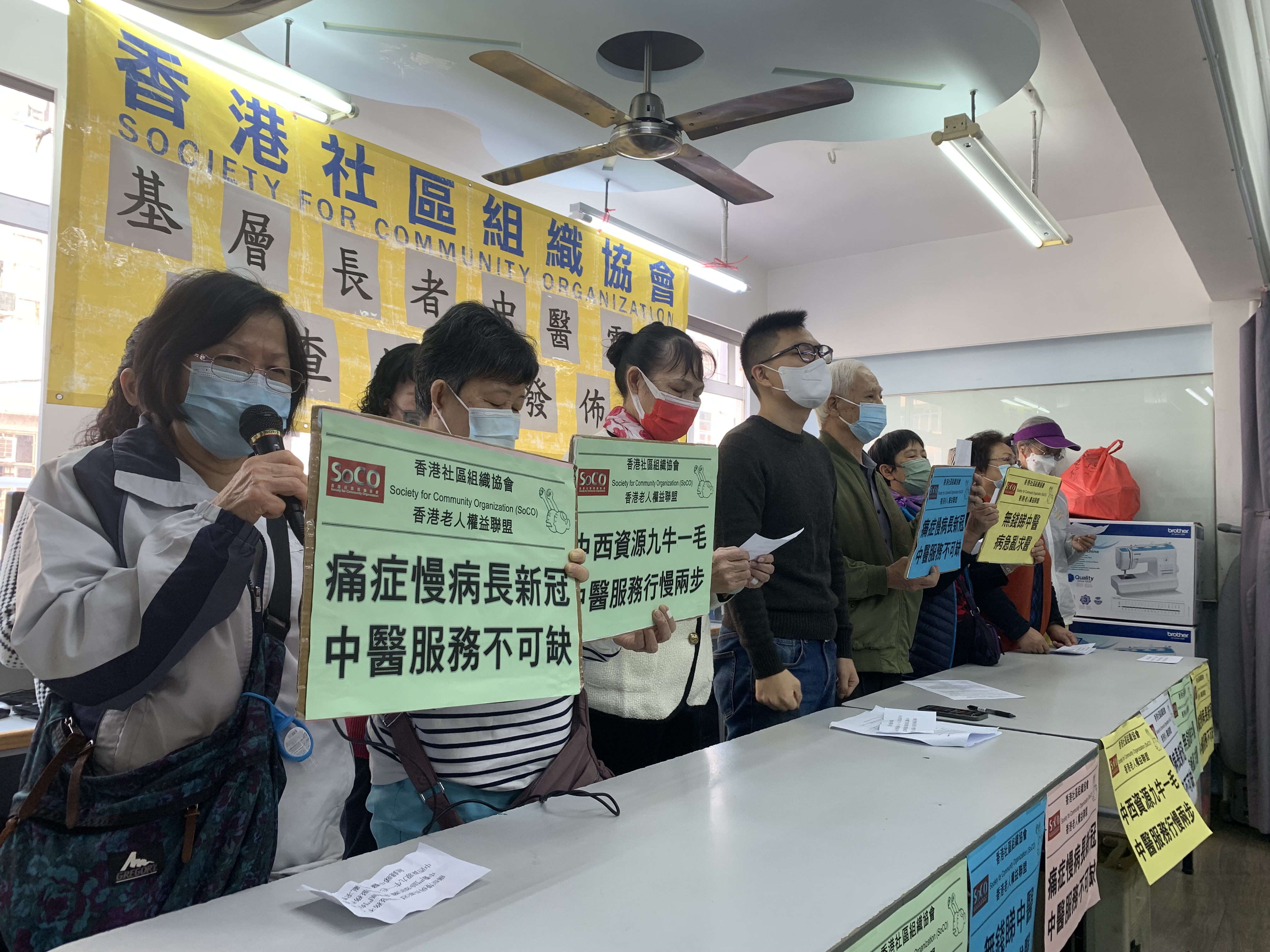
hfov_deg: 67.3
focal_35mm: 26
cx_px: 635
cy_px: 476
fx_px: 954
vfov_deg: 53.1
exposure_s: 1/100
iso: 50
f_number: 1.8
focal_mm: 4.25
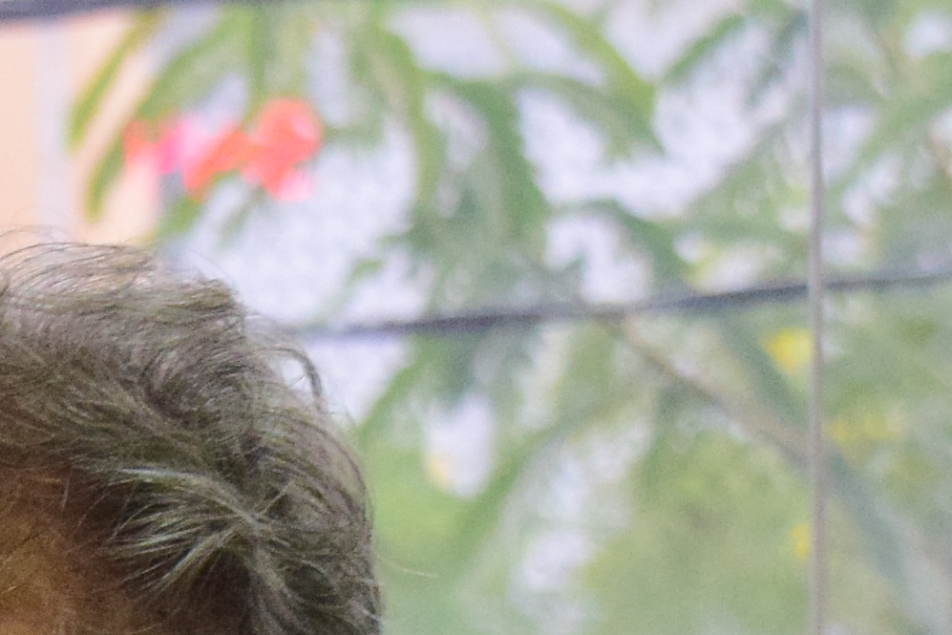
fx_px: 26261
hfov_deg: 2.1
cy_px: 1670
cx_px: -489
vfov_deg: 1.4
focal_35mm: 993
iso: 1600
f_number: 8
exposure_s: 1/125
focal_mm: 110
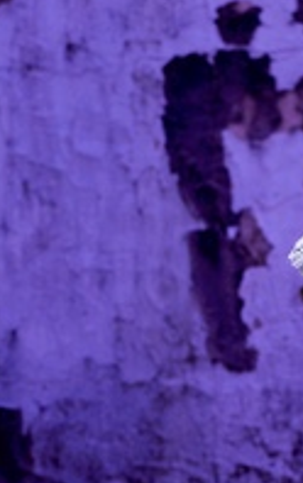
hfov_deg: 3.1
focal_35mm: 427
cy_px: 149
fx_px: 5634
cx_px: 662
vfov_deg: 4.9
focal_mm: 92
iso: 100
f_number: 13
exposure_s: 1/250
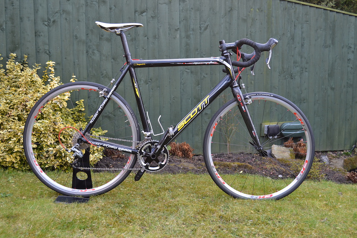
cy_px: 119
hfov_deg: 53.1
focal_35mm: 36
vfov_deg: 36.9
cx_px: 178
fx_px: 357
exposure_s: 1/125
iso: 320
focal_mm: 24
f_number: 5.6
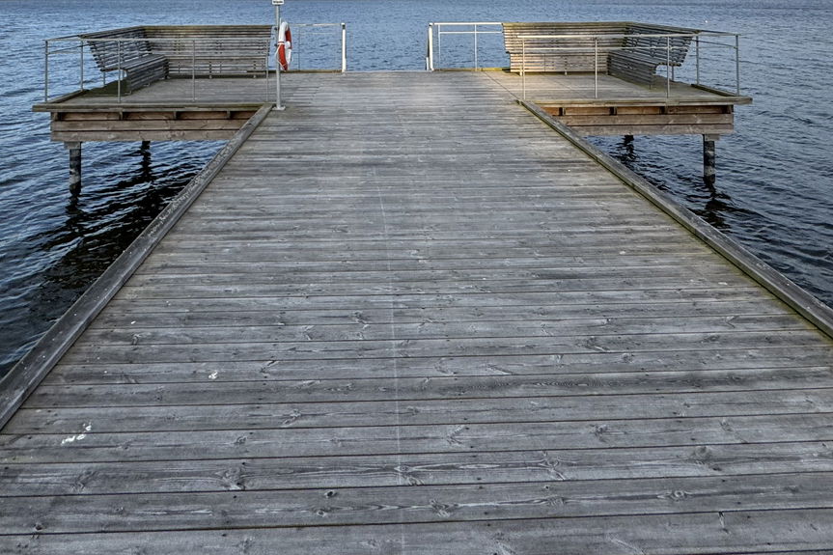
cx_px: 386
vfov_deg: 41.0
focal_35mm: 27
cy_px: -15
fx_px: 625
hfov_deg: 67.3
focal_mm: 2.22
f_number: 2.2
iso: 40
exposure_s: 1/831
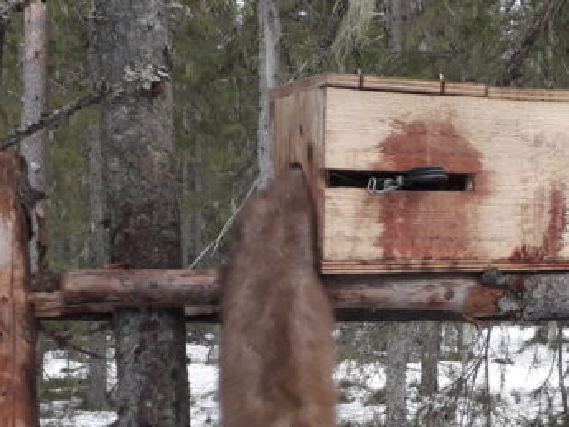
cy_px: 321
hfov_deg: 32.4
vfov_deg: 24.6
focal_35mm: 59
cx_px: 374
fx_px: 970
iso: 80
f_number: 1.9
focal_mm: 3.6
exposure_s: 1/50
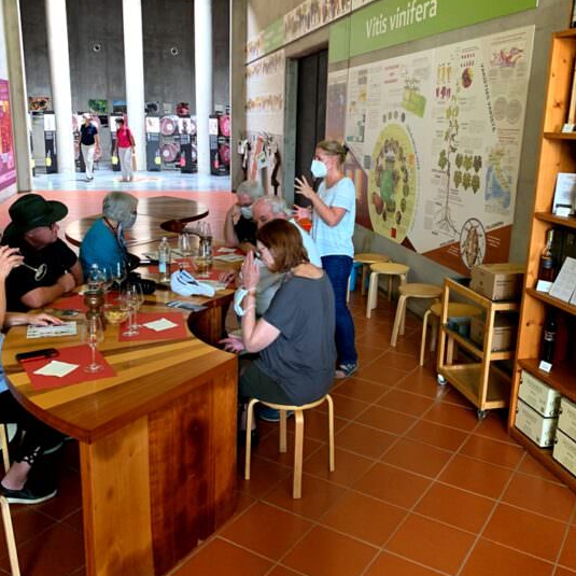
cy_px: 273
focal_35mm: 33
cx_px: 285
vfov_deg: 49.7
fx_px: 621
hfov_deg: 49.7
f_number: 1.8
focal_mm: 4.25
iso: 320
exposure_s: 1/50
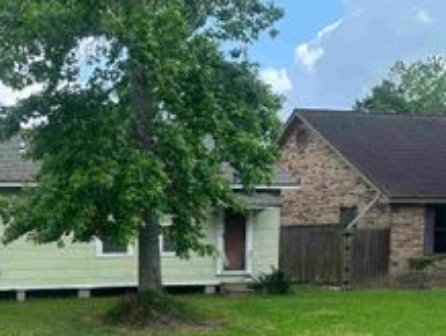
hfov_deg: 33.8
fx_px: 709
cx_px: 84
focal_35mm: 55
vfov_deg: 25.6
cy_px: 314
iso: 80
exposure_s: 1/1433
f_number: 1.78
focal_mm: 6.86
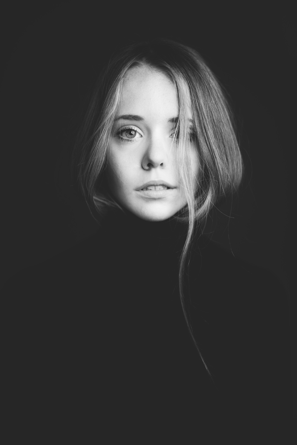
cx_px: 148
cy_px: 222
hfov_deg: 27.0
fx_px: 618
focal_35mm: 50
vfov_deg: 39.6
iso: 200
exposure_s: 1/160
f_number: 1.4
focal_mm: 50
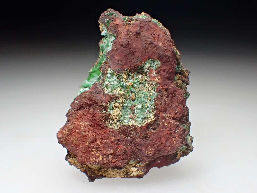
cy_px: 96
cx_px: 128
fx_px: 431
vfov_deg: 25.2
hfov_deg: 33.2
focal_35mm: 58
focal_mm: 10.35
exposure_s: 1/250
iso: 320
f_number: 5
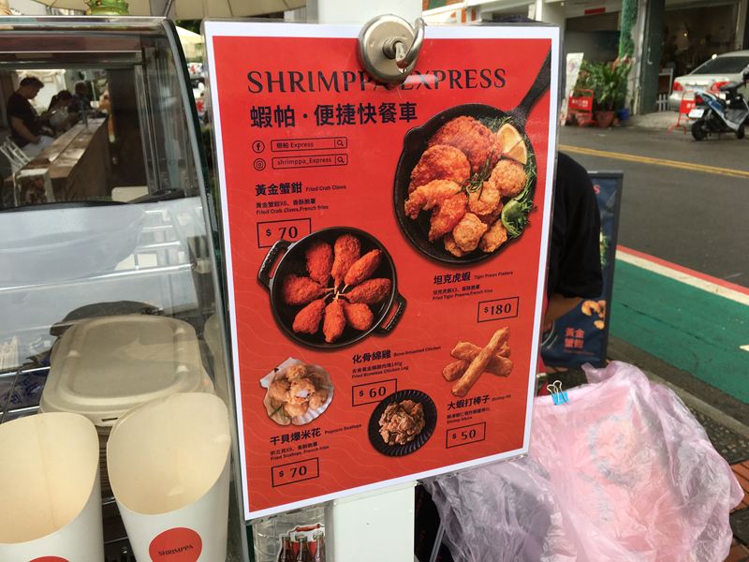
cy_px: 281
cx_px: 374
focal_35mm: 29
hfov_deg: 61.7
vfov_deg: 48.2
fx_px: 627
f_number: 2.2
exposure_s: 1/301
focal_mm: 4.15
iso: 25
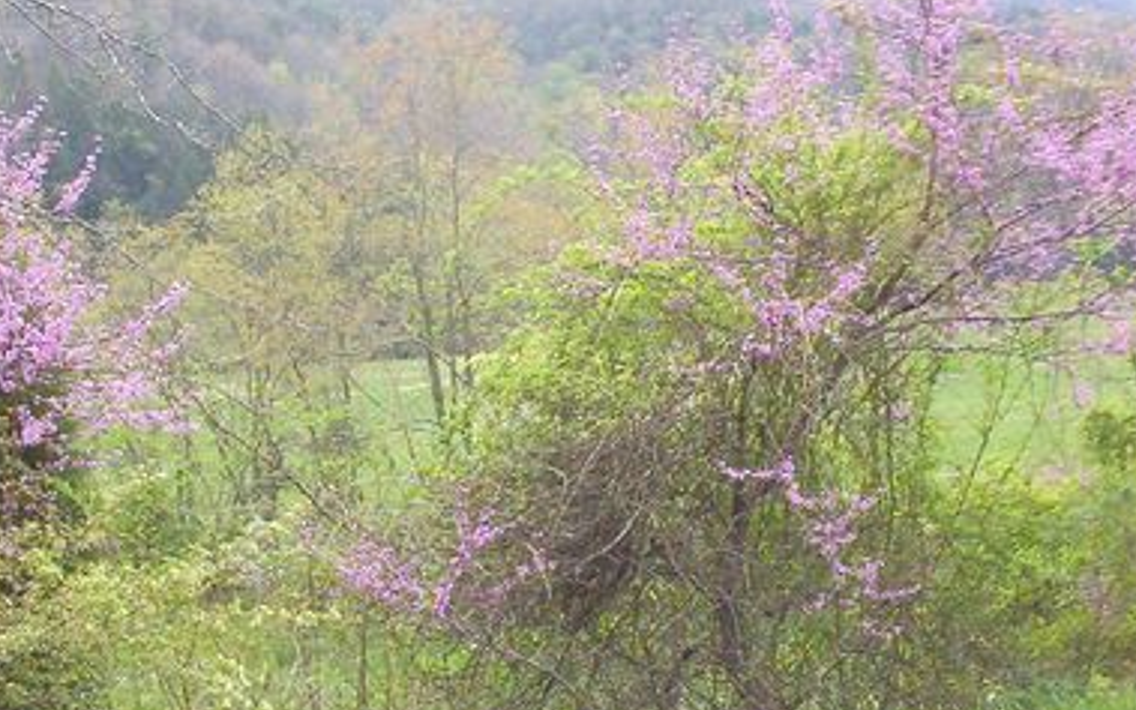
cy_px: 346
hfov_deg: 35.1
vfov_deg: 22.4
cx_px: 629
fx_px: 1796
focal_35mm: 58
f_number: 4.5
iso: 100
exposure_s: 1/348
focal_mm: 6
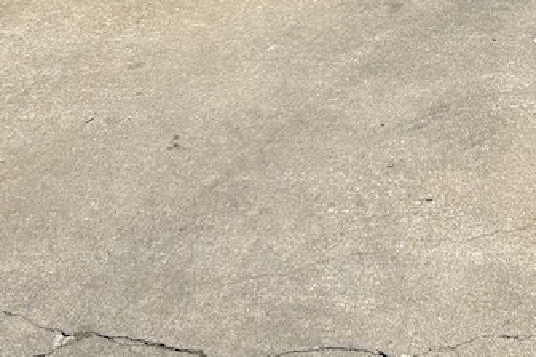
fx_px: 1295
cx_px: 407
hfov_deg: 23.1
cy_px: -88
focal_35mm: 87
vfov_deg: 15.1
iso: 50
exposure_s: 1/7463
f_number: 1.5
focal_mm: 5.7
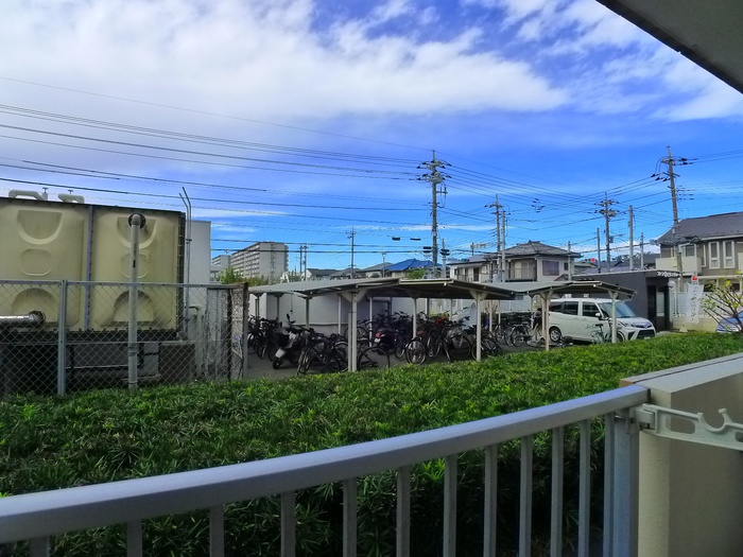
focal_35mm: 24
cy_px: 278
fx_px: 515
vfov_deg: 56.8
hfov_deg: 71.6
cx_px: 372
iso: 400
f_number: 4.5
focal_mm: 5.1
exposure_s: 1/800
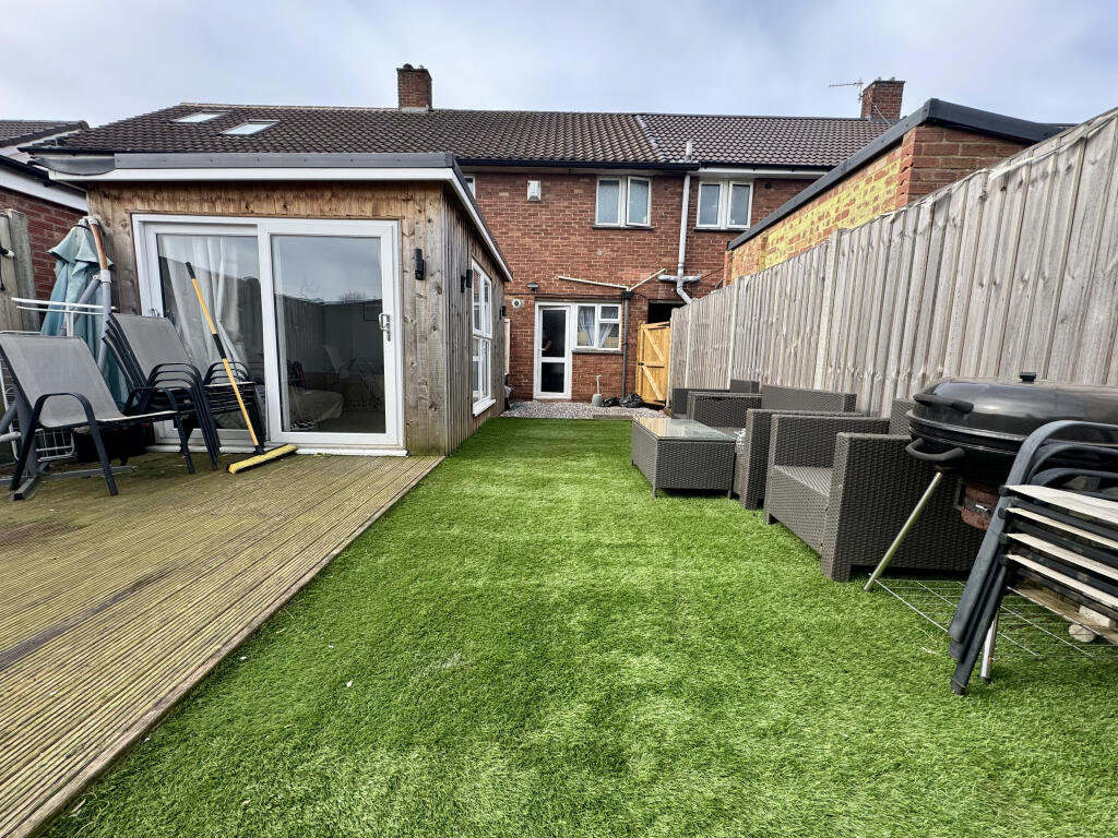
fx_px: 452
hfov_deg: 102.1
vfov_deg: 85.7
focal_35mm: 14
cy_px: 419
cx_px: 559
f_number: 2.2
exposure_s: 1/464
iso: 40
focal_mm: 2.22
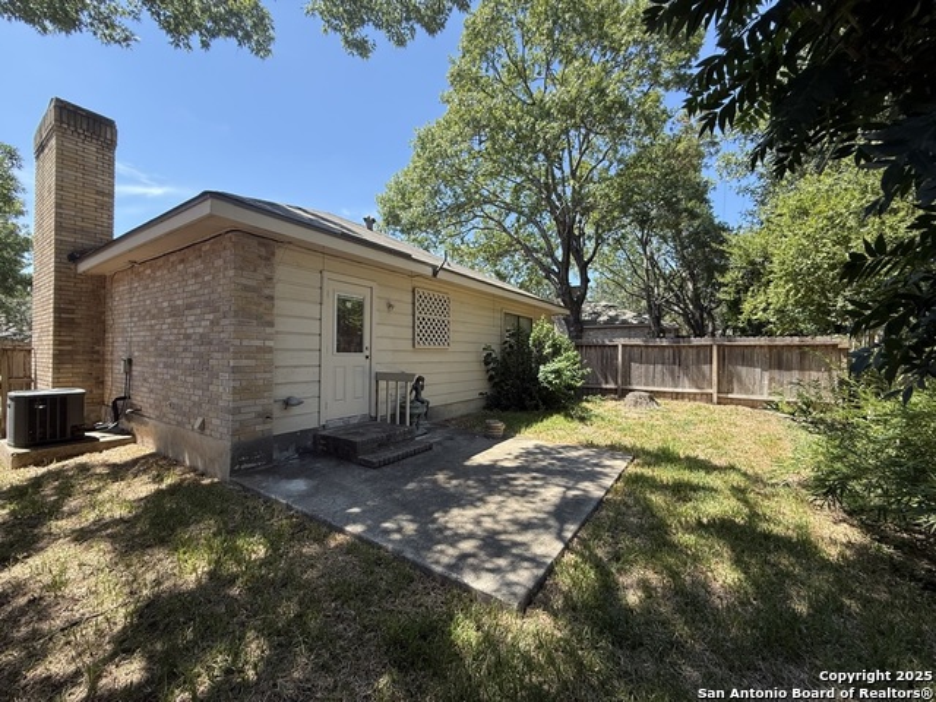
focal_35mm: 14
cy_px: 351
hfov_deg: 102.1
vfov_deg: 85.7
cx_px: 468
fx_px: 379
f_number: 2.2
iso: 64
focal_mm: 2.22
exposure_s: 1/494
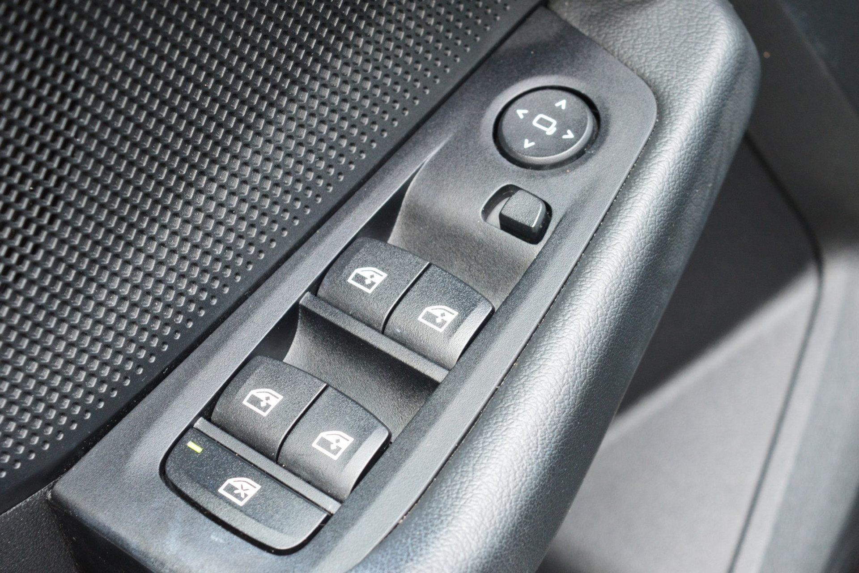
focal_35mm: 78
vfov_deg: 17.5
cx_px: 430
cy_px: 286
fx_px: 1861
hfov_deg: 26.0
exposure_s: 1/60
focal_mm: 52
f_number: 8
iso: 800
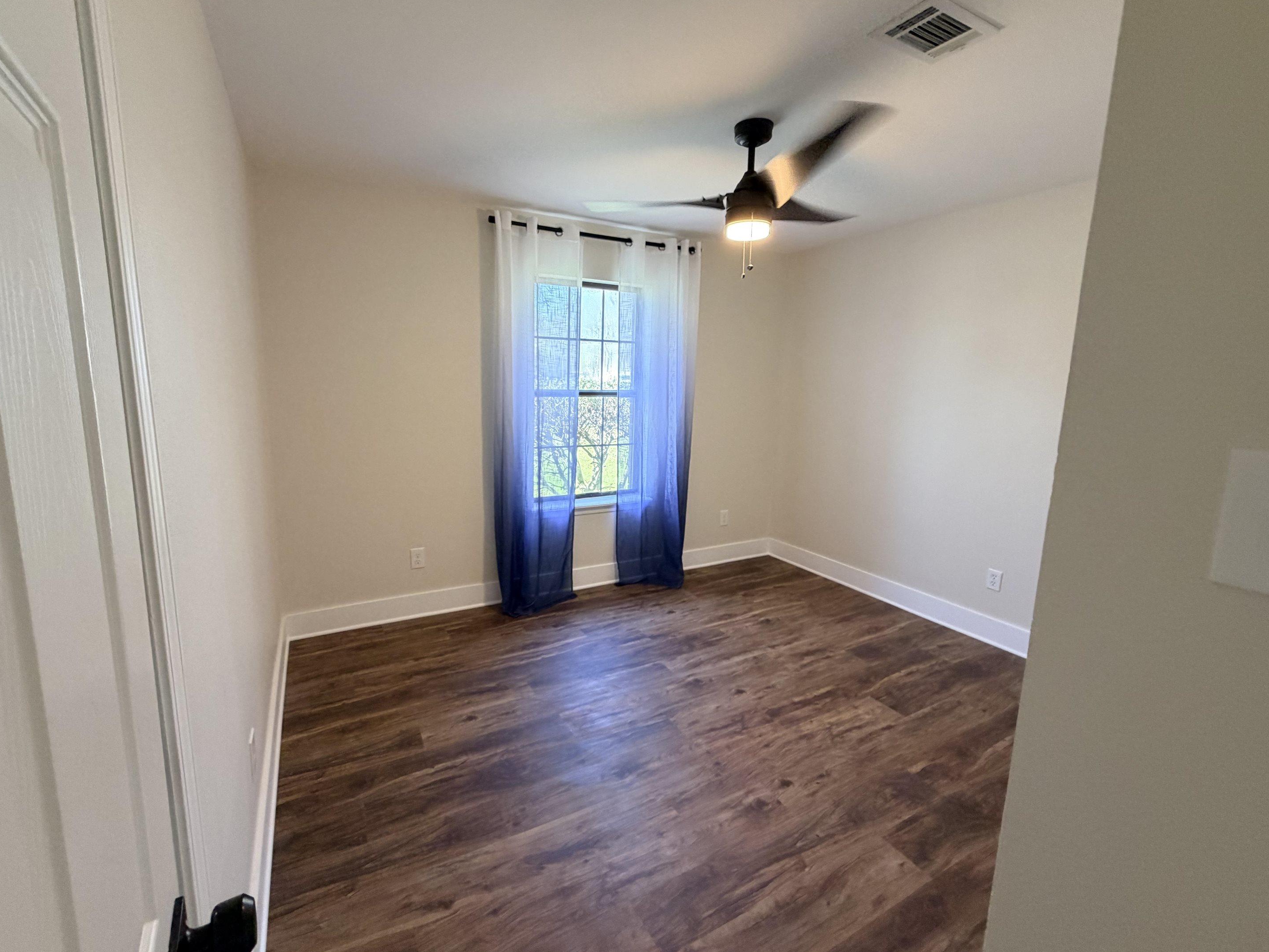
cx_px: 607
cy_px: 462
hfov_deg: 98.1
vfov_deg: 81.7
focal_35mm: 15
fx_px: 550
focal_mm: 2.22
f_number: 2.2
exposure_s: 1/60
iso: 250
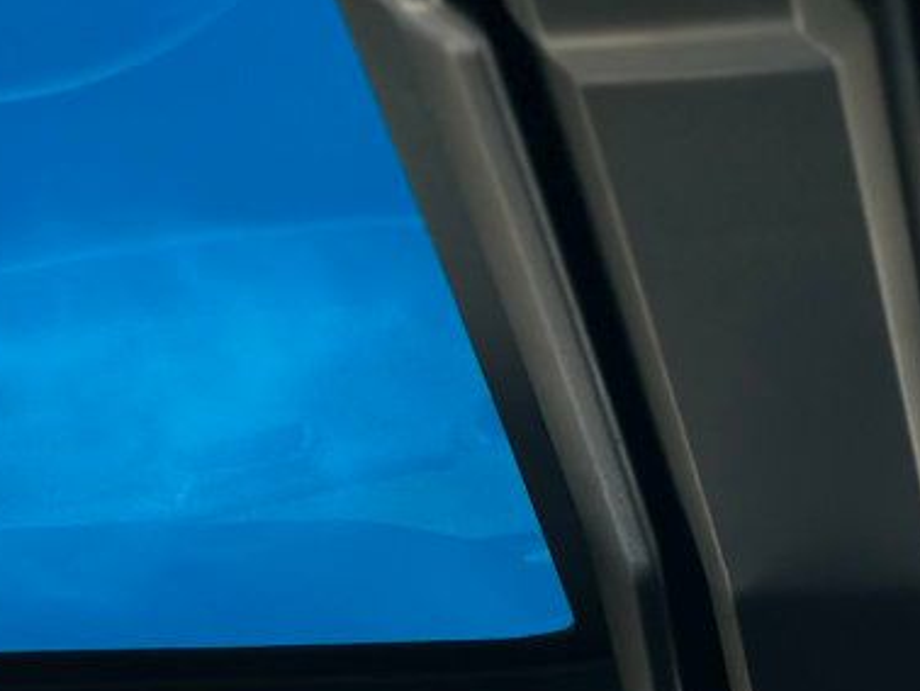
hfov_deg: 15.1
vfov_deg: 11.4
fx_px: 3457
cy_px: 572
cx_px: 664
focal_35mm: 130
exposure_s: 1/1667
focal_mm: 6.86
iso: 80
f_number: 1.78
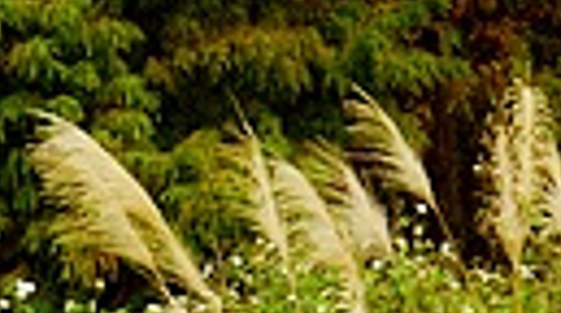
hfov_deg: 7.2
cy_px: -776
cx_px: 0
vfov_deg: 3.9
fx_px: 4454
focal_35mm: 300
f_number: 13
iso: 100
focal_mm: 24
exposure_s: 1/100
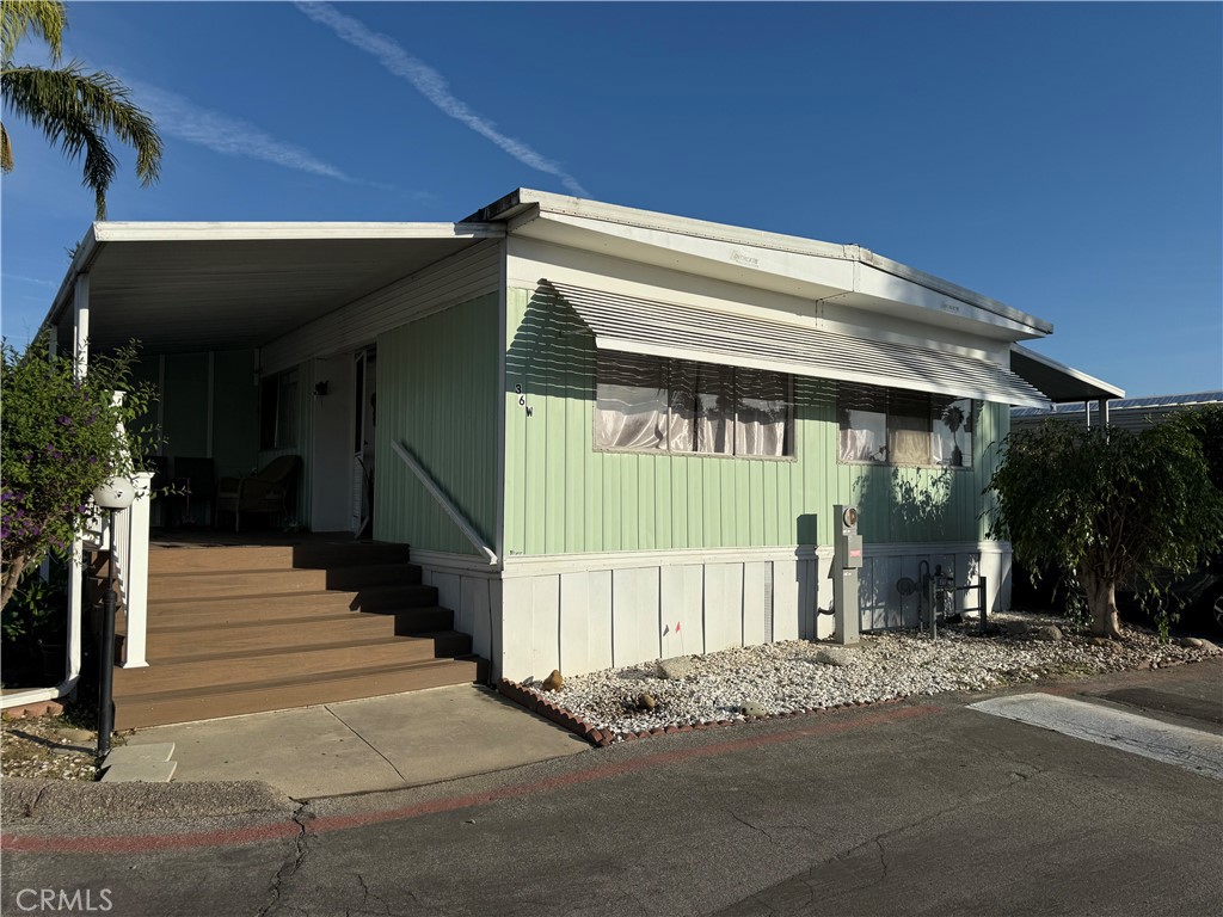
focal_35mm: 24
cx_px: 612
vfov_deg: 56.8
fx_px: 848
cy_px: 458
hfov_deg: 71.6
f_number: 1.78
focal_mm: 6.76
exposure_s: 1/11905
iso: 80
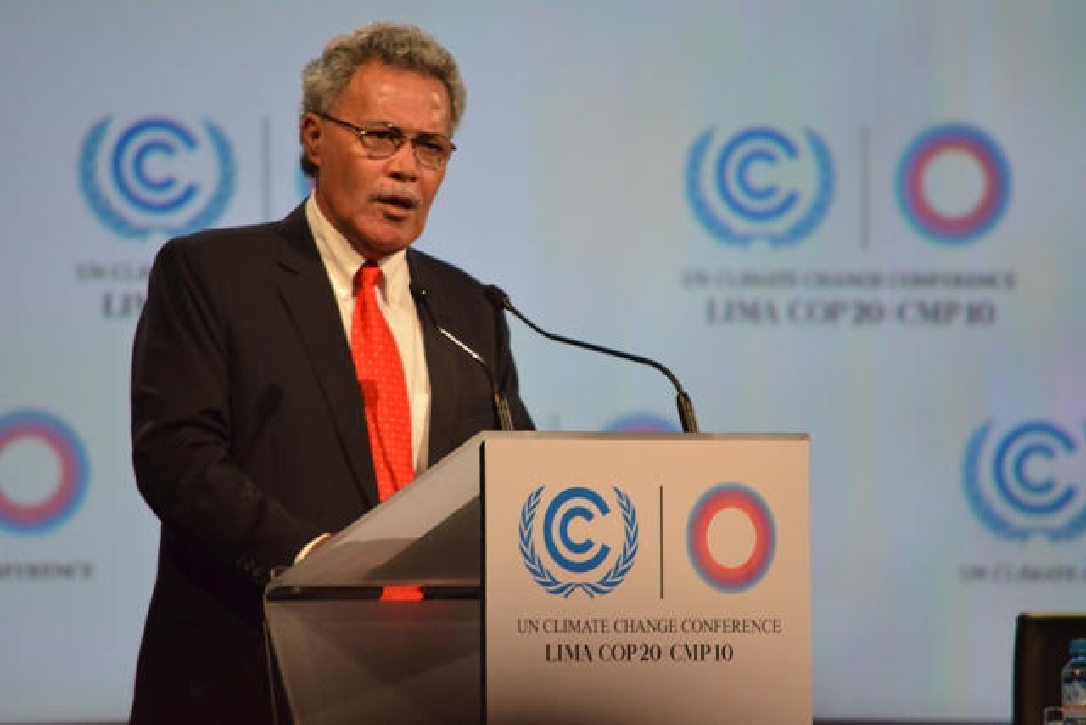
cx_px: 543
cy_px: 362
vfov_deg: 3.1
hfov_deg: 4.6
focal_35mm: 450
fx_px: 13577
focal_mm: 300
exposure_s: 1/320
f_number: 5.6
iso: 3200
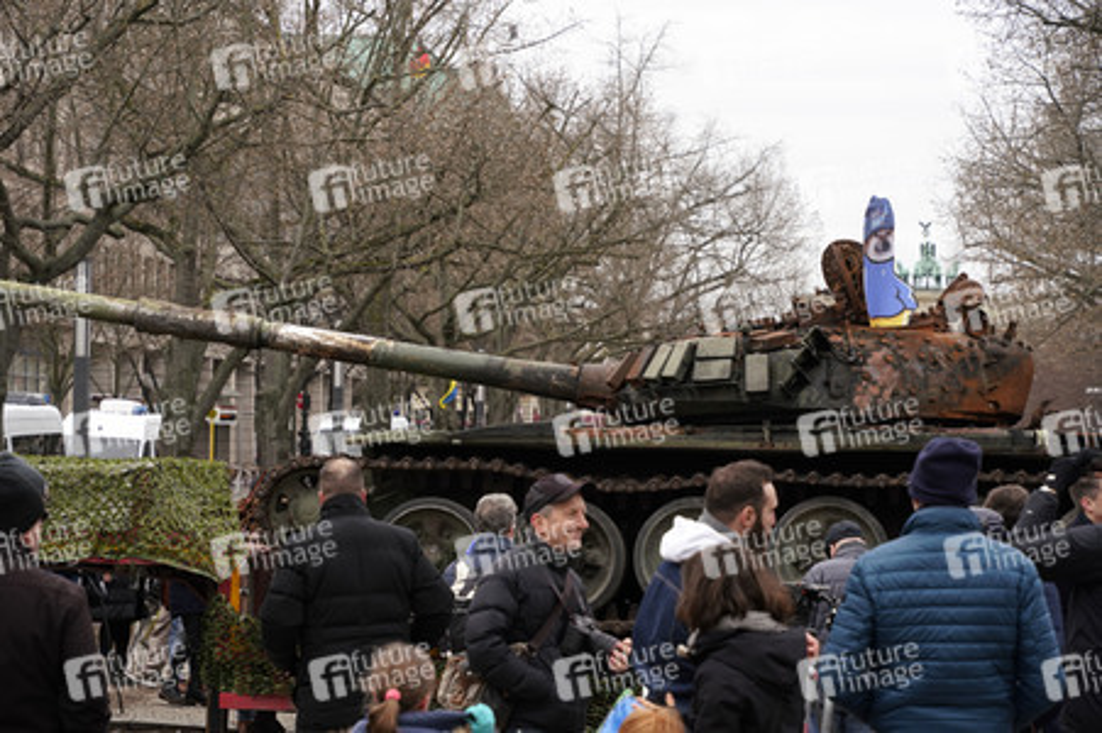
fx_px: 3487
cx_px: 551
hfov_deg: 18.0
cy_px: 366
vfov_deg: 12.0
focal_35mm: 114
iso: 640
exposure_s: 1/320
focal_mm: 114
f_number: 7.1
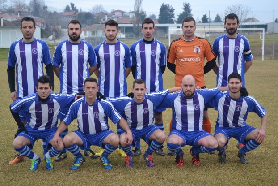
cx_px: 137
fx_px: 541
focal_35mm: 70
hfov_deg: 28.8
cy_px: 90
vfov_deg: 19.5
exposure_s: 1/500
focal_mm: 44
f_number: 5.3
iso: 450
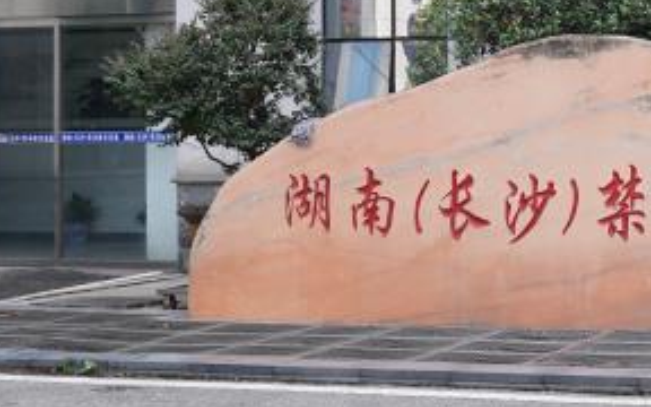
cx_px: 741
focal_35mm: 85
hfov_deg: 22.7
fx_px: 1508
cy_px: 153
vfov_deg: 15.3
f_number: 3.5
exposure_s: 1/250
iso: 125
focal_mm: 30
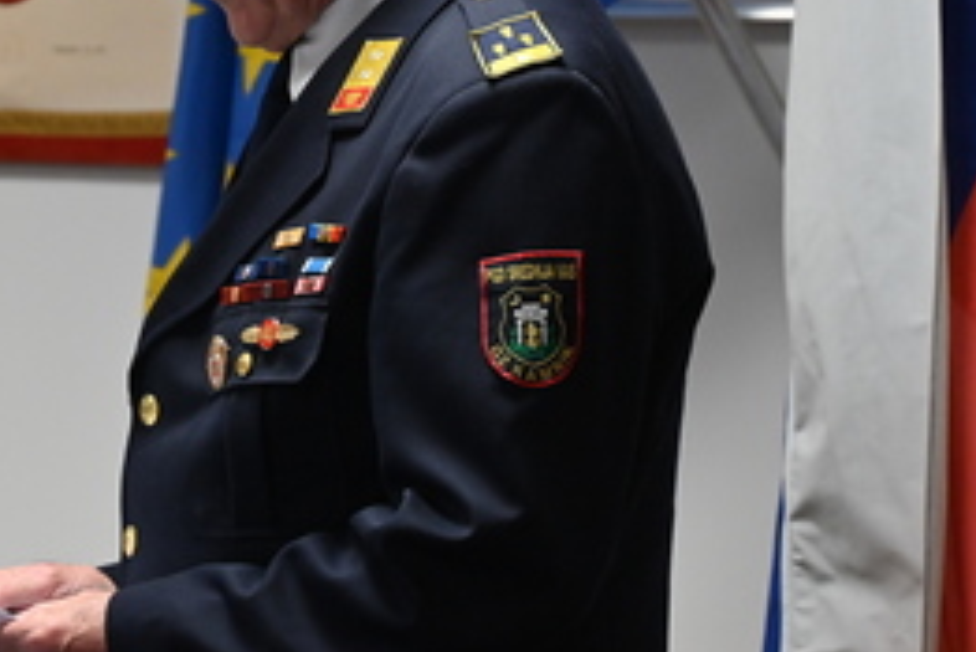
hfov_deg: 7.0
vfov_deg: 4.7
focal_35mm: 292
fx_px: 7920
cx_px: 209
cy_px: 175
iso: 3200
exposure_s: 1/160
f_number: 6.3
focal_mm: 170
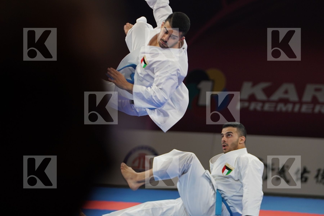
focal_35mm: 196
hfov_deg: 10.5
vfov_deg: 7.0
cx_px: 162
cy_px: 108
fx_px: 1764
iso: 800
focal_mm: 131
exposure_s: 1/500
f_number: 2.8
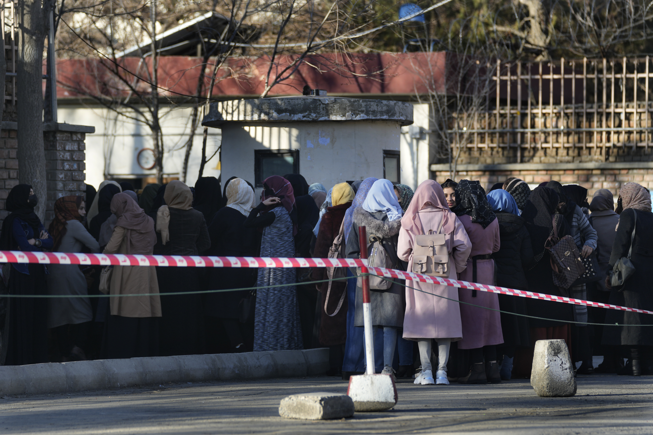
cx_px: 326
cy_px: 218
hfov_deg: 14.0
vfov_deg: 9.3
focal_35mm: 147
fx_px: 2666
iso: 200
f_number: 2.8
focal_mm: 147
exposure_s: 1/800
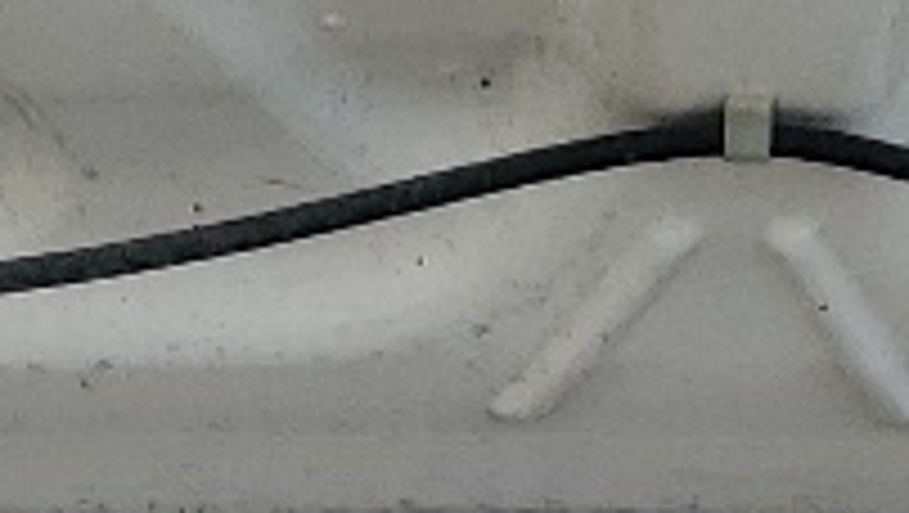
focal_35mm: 224
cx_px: 585
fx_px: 5403
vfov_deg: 5.1
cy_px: 1575
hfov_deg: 9.6
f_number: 1.5
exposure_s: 1/1250
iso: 50
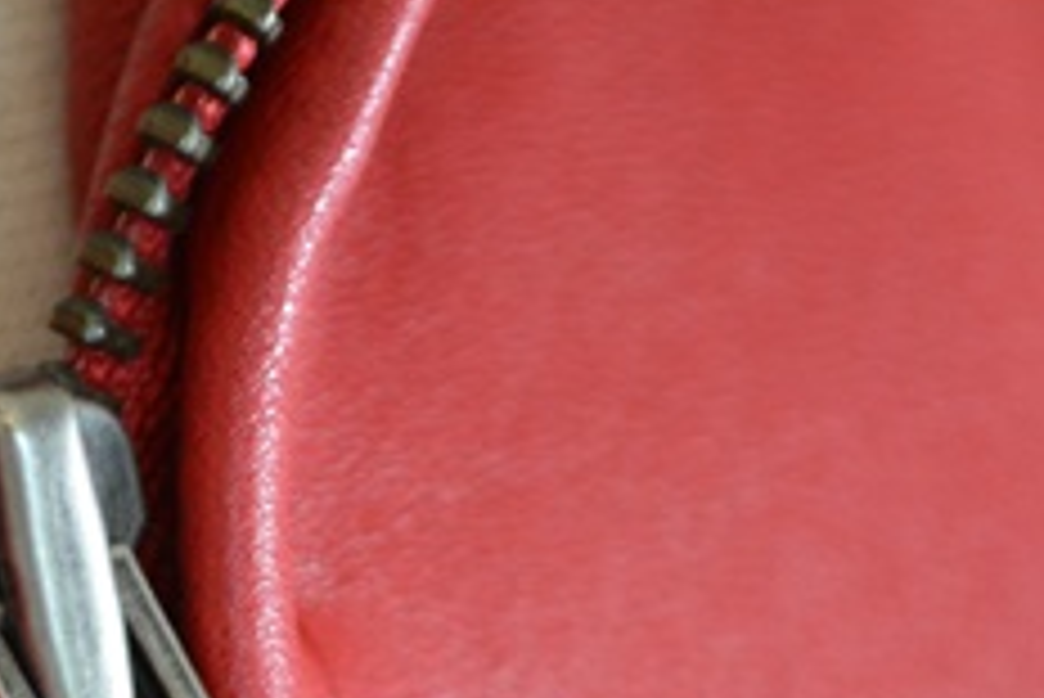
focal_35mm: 213
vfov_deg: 6.4
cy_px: 869
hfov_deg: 9.6
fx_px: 6189
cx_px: 464
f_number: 5.6
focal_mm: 55
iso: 1250
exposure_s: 1/30
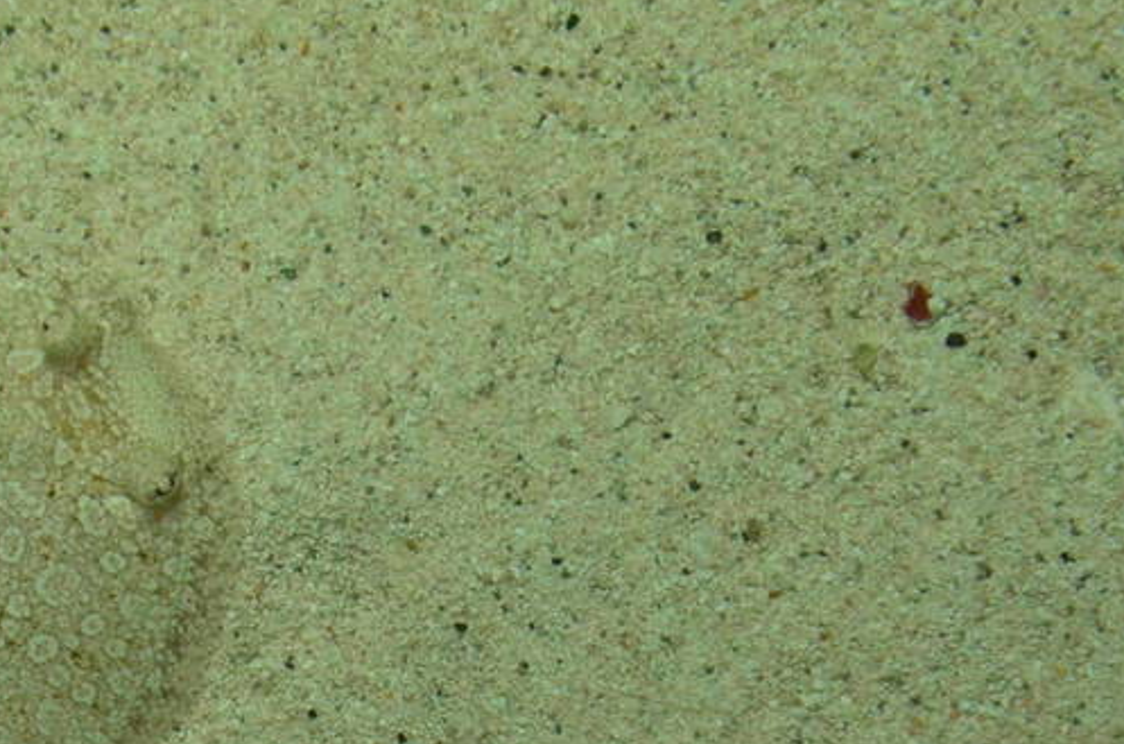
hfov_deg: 23.2
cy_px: 540
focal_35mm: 87
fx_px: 2710
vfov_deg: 15.6
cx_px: 299
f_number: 4.5
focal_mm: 18
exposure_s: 1/80
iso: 2500
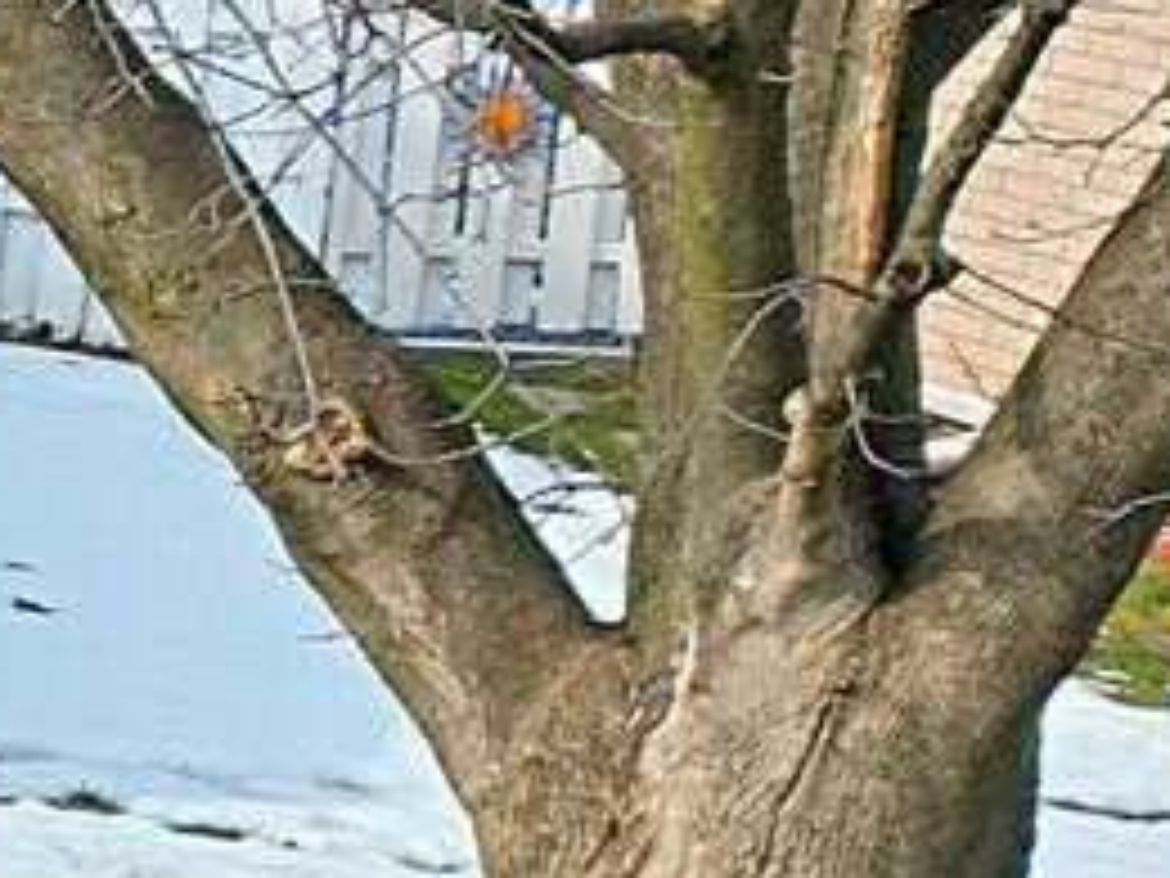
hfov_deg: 8.0
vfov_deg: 7.9
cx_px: -3015
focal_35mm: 189
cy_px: 342
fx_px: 6388
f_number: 1.7
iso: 200
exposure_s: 1/2000
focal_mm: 6.7
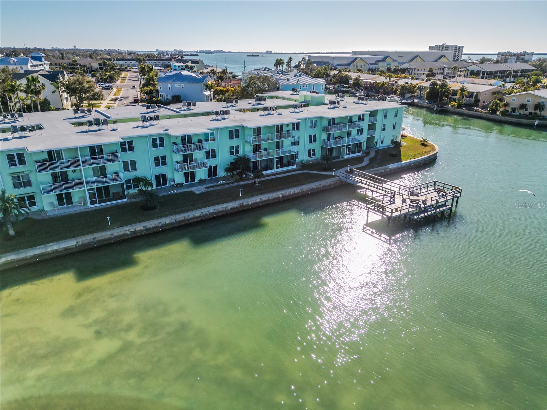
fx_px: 379
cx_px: 274
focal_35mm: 24
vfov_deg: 56.8
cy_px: 205
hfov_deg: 71.6
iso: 200
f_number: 1.7
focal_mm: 6.72
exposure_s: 1/350
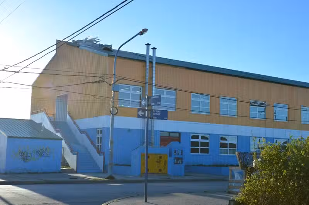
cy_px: 102
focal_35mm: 51
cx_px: 154
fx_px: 437
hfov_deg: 39.0
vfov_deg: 26.4
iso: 400
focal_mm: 34
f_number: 11
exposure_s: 1/500
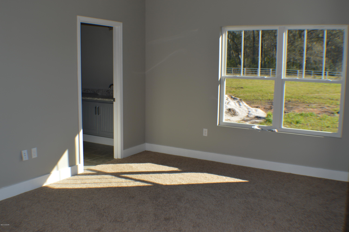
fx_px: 421
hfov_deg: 45.0
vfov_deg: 30.8
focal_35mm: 44
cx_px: 174
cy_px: 116
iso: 100
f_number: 5
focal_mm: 29
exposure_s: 1/200
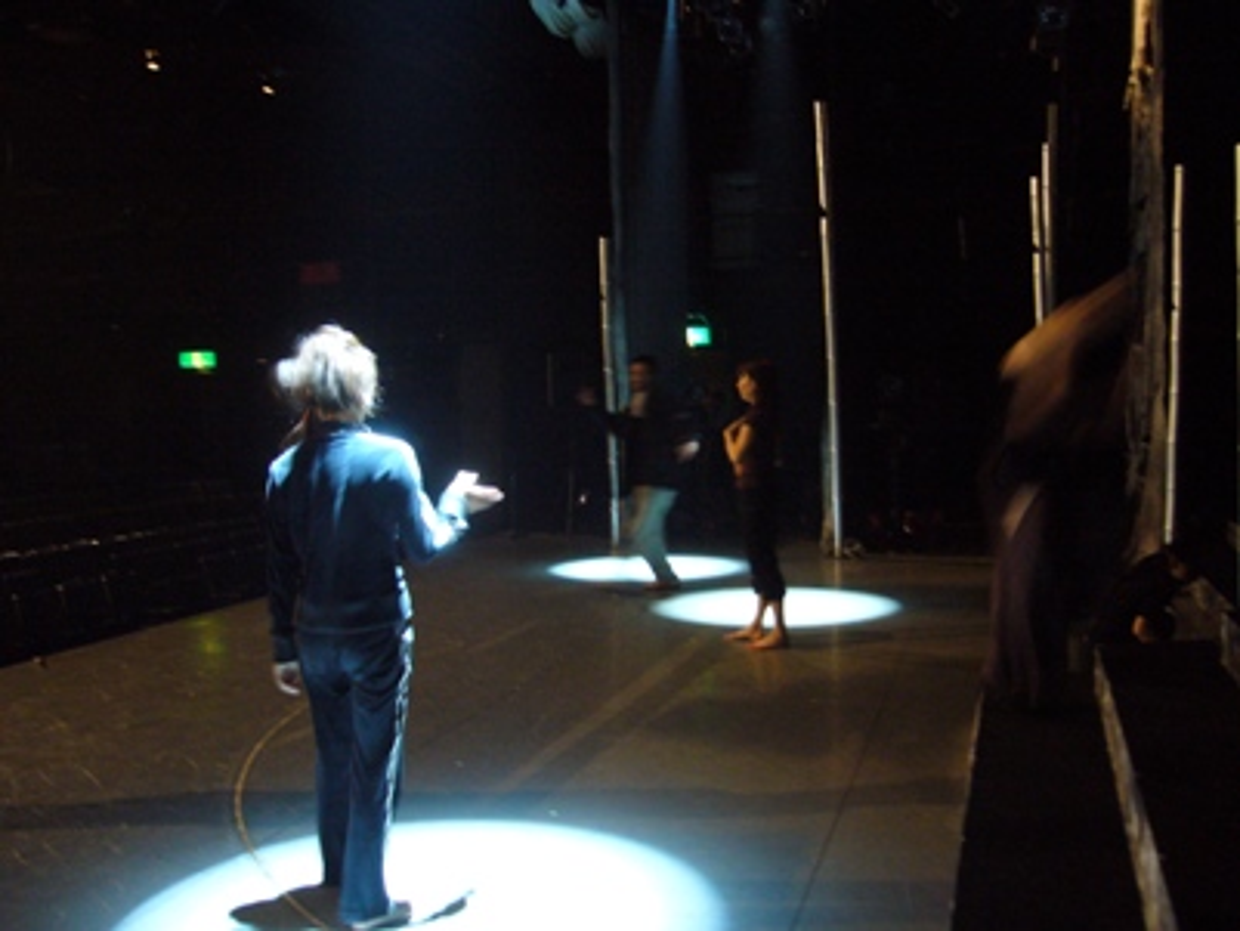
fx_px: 1254
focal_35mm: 35
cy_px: 466
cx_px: 620
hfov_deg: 52.6
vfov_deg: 40.7
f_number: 2.8
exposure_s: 1/8
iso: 200
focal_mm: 5.8
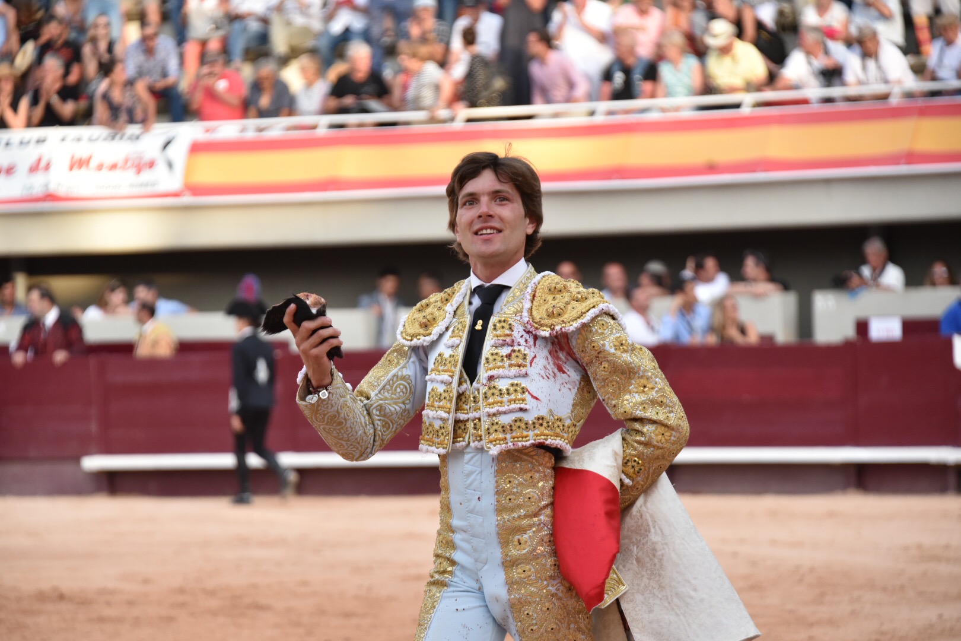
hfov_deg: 11.4
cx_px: 480
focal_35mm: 180
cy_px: 320
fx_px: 4805
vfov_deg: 7.6
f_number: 5.6
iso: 2000
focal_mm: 180
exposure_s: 1/1000
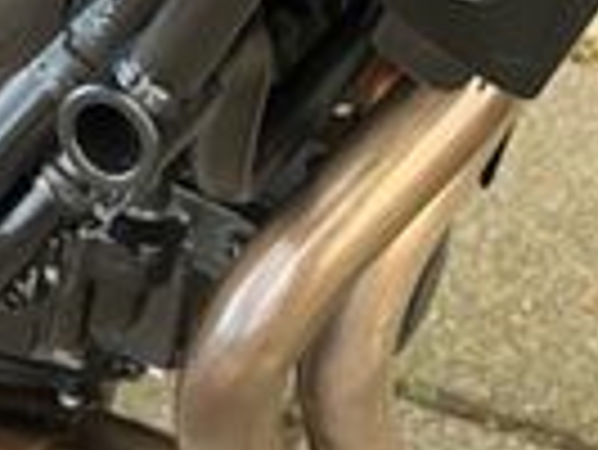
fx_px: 2161
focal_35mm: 125
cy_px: -405
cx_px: 270
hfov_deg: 15.7
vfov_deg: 11.0
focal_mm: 5.1
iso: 125
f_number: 1.6
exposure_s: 1/93
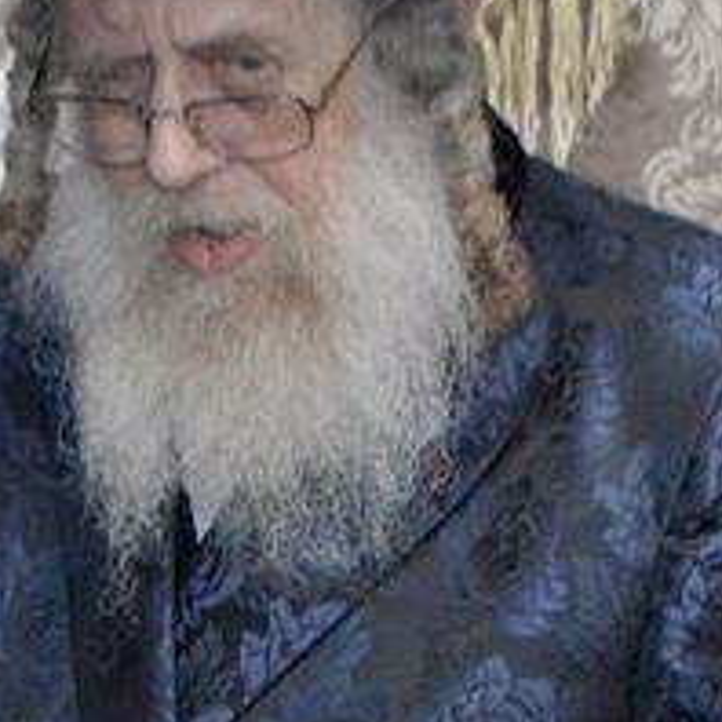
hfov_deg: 8.3
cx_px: 361
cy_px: 572
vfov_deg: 8.3
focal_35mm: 210
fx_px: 4955
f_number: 6.3
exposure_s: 1/160
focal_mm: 35
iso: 6400
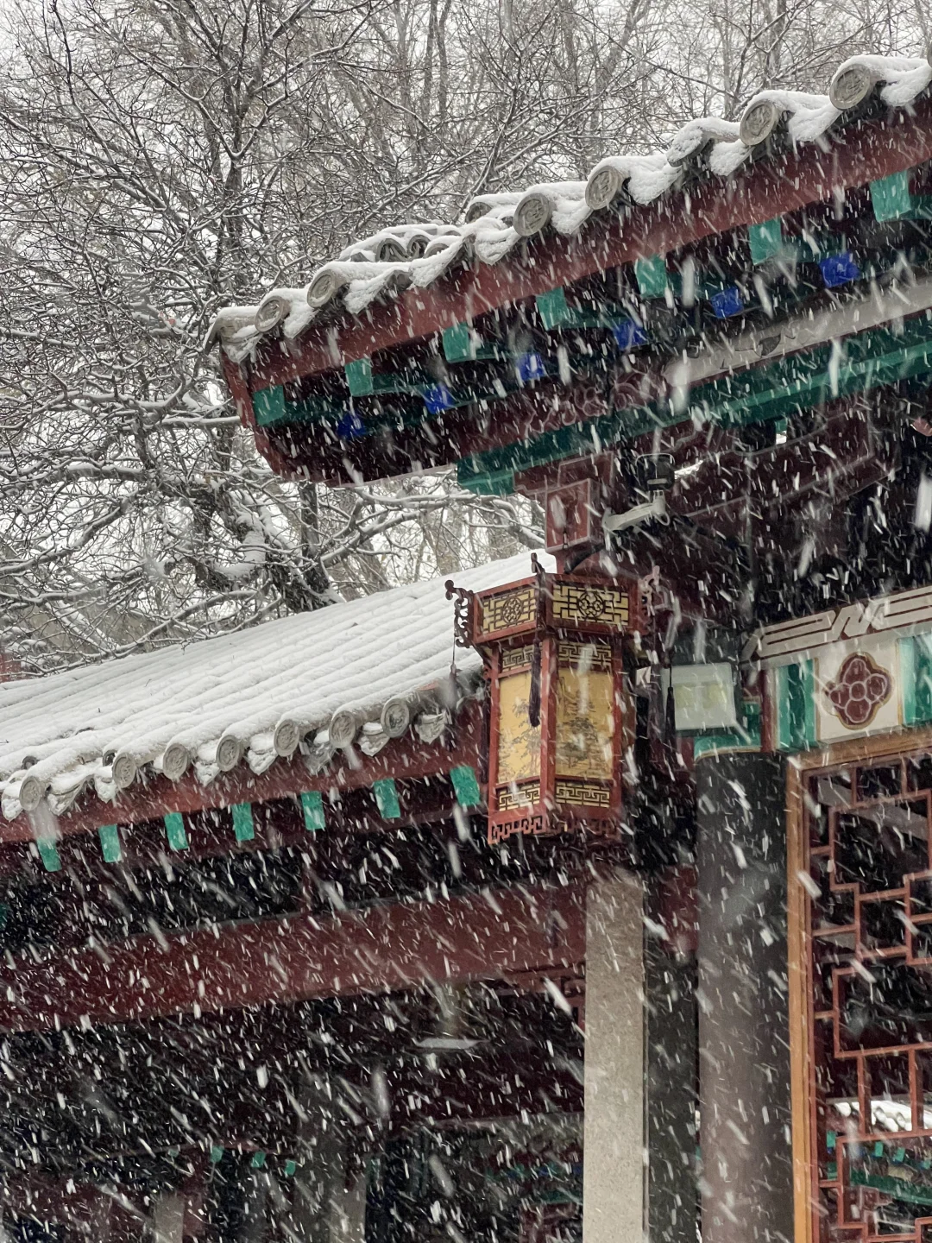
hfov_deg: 19.1
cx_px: 466
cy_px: 622
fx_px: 2764
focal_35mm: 77
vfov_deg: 25.3
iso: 200
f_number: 2.8
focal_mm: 9
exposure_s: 1/87
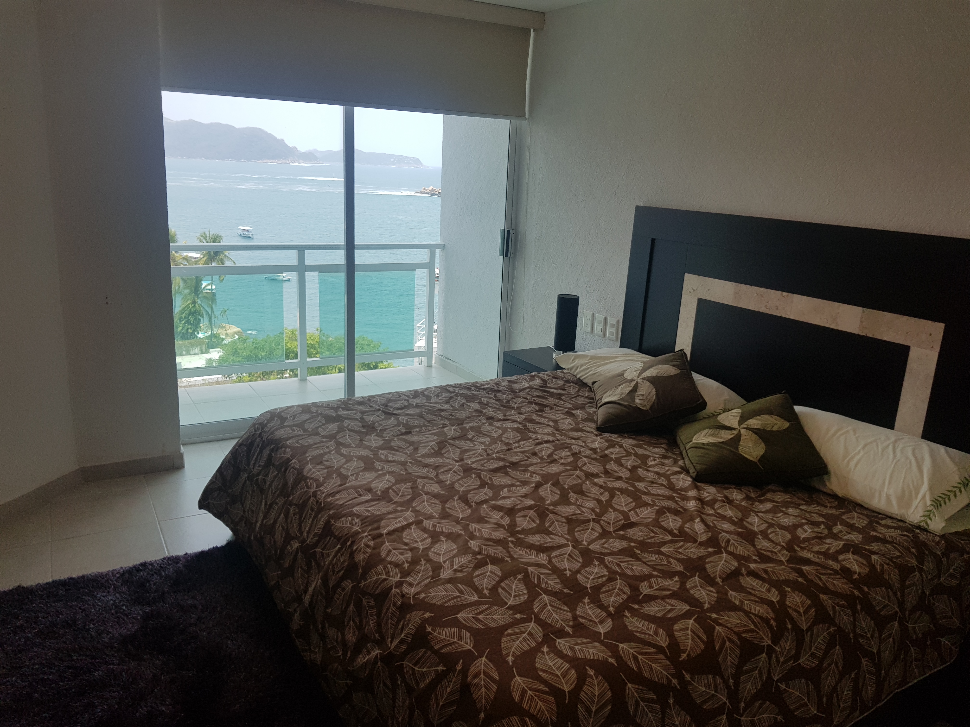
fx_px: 729
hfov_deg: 67.3
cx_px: 485
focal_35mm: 26
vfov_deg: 53.1
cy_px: 364
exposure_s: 1/694
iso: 40
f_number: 1.7
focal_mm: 4.2
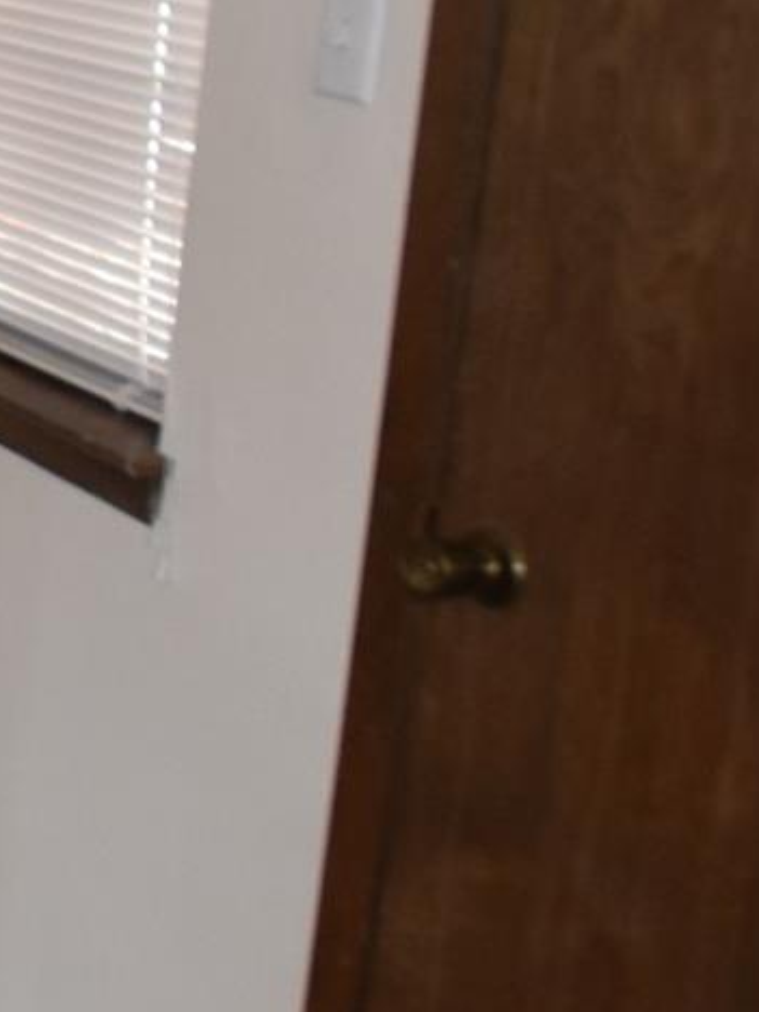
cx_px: -1220
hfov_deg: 12.6
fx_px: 2400
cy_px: 53
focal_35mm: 82
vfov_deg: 23.0
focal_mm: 13
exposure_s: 1/60
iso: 1000
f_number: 3.5
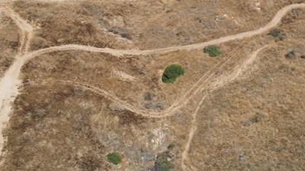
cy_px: 17
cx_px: 177
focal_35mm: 66
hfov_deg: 31.8
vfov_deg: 18.0
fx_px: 534
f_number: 2.8
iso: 100
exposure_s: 1/640
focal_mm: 4.5
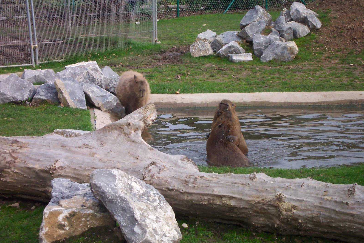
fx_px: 1072
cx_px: 182
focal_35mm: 106
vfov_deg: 12.9
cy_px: 122
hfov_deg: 19.3
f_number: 4.7
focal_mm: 21.2
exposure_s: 1/250
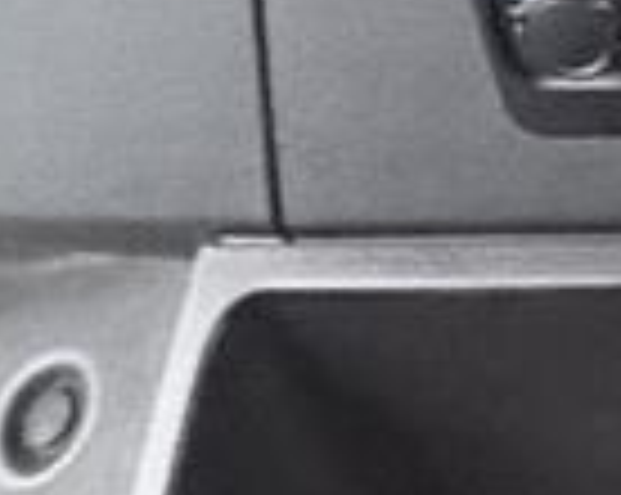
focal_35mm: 89
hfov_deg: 16.4
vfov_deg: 13.3
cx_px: 1242
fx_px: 1633
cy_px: -648
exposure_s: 1/35
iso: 1000
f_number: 2.2
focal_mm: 2.22
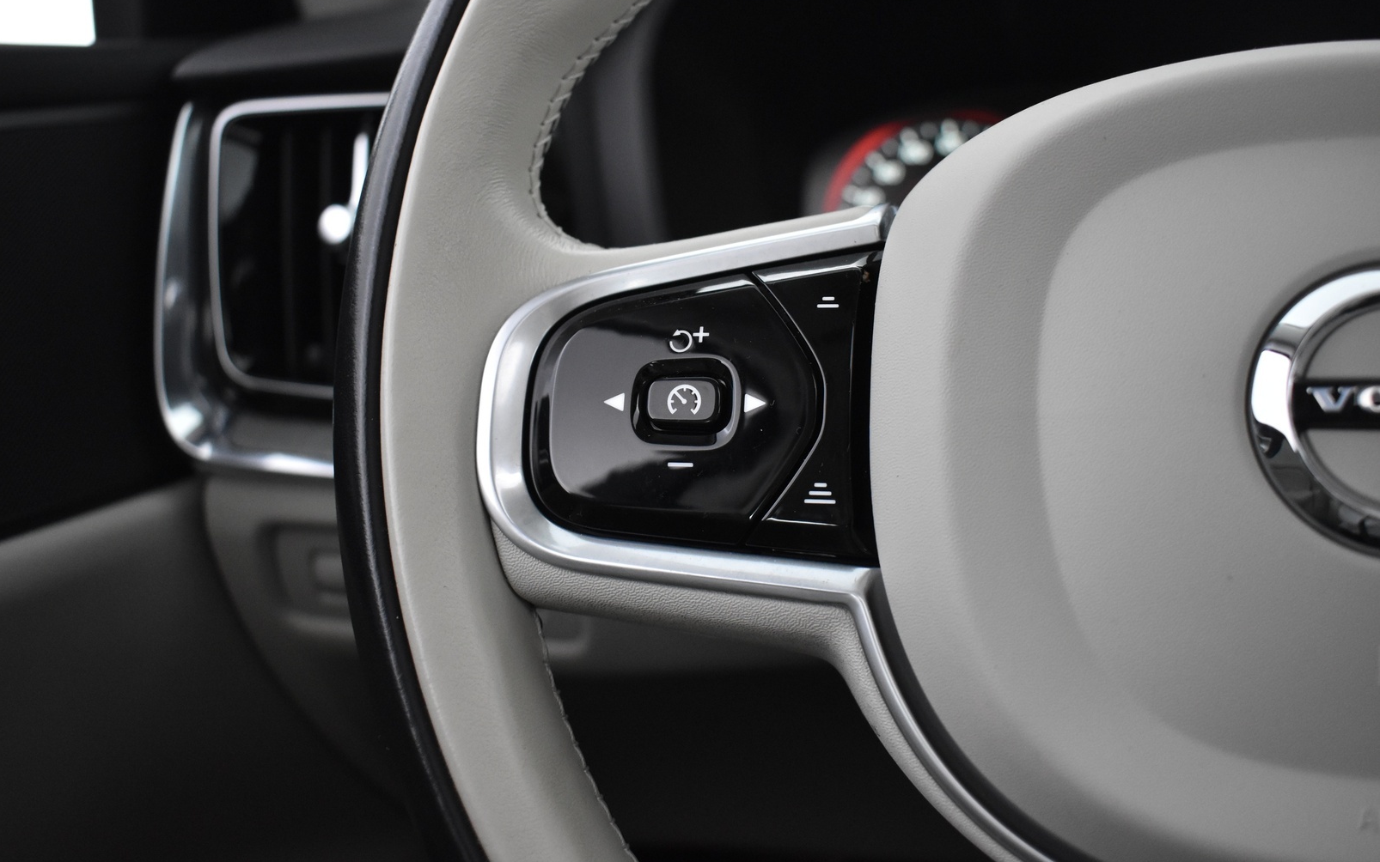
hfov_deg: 52.7
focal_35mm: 37
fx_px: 1392
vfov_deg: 34.4
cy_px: 406
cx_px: 685
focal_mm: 24
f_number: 3.8
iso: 2200
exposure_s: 1/40
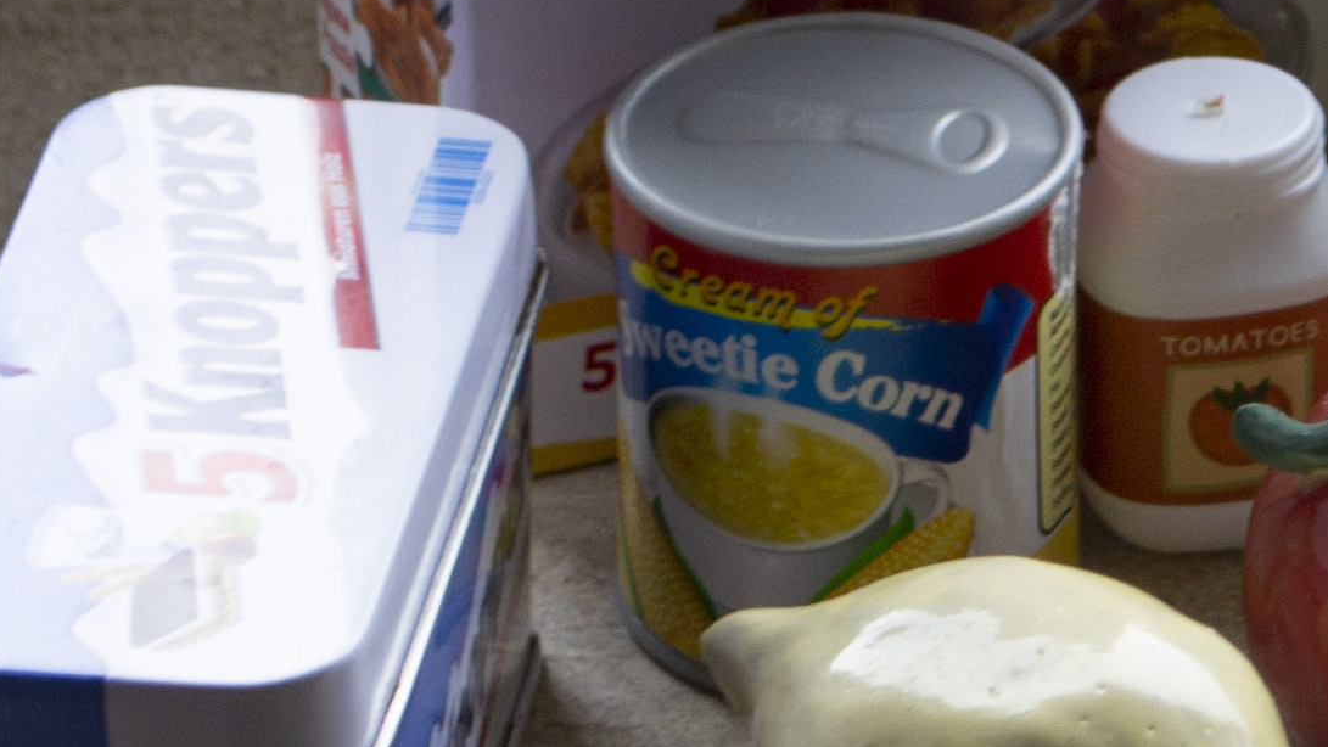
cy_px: 459
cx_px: 1862
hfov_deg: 6.2
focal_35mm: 345
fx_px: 12150
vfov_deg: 3.5
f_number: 8
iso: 100
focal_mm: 52
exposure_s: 1/15
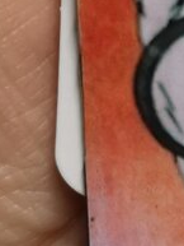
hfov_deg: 9.5
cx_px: 320
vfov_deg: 13.0
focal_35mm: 149
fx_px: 1055
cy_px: -9
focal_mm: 5.58
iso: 320
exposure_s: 1/100
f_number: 1.8
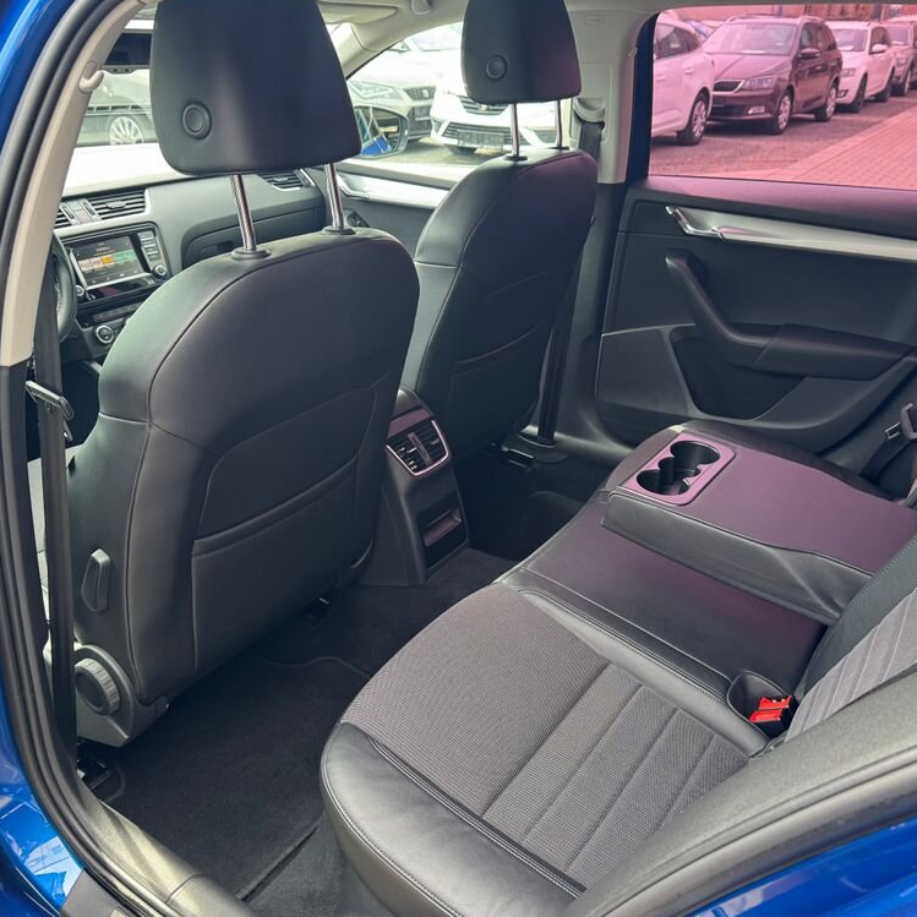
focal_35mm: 29
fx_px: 869
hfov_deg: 55.6
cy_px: 460
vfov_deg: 55.6
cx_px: 469
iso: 125
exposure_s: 1/121
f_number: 1.78
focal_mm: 6.76
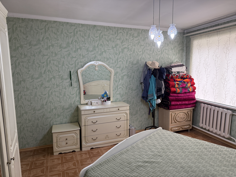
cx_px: 118
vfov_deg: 56.8
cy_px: 88
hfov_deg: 71.6
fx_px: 164
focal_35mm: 24
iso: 200
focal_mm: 6.76
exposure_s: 1/100
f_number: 1.78
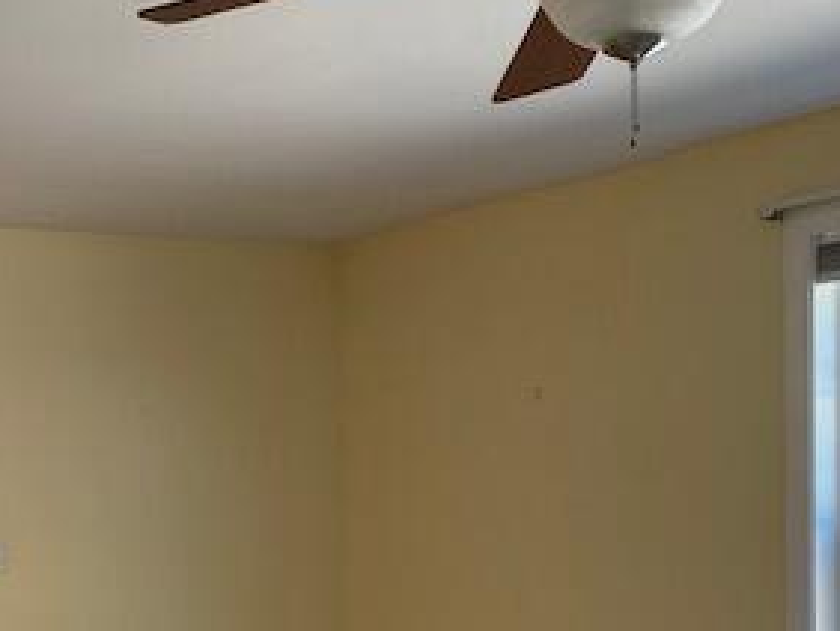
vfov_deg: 23.7
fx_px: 1433
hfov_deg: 31.9
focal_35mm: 59
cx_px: 188
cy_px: 637
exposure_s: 1/117
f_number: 1.8
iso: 125
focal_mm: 4.25
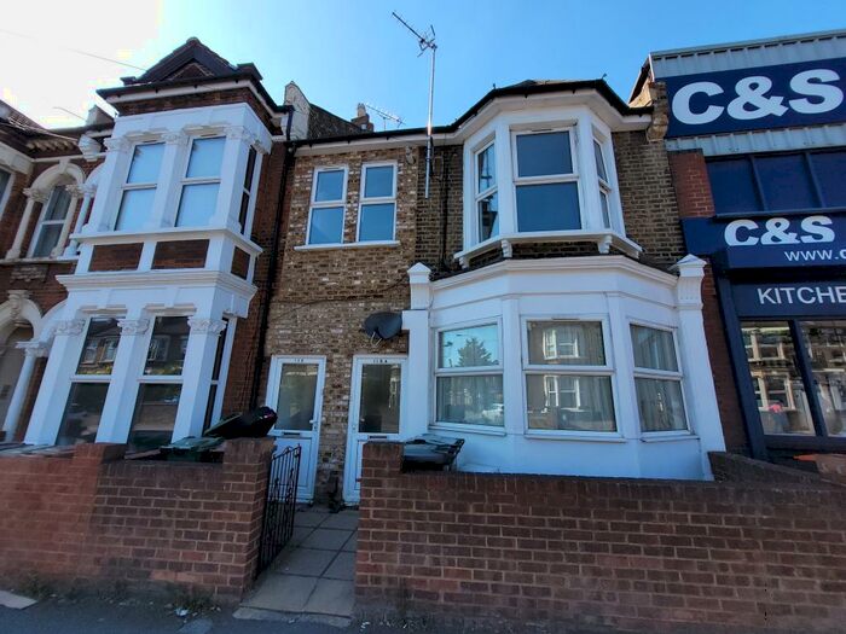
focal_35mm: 13
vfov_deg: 89.9
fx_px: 318
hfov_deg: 106.2
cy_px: 317
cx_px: 423
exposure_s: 1/711
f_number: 2.2
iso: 40
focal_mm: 1.74
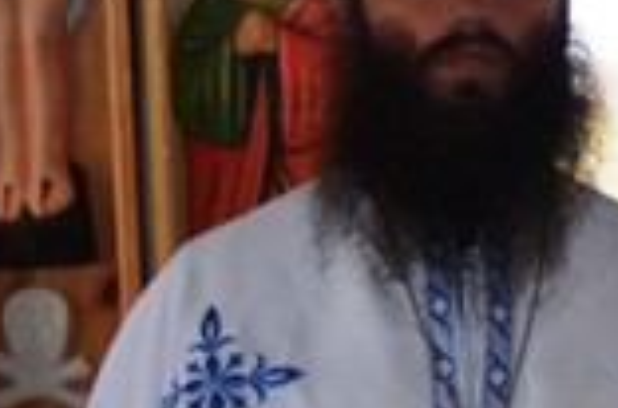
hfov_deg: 9.3
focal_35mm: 203
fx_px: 3474
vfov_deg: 6.7
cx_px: 1367
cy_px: 139
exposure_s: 1/125
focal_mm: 28
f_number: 4.2
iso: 200
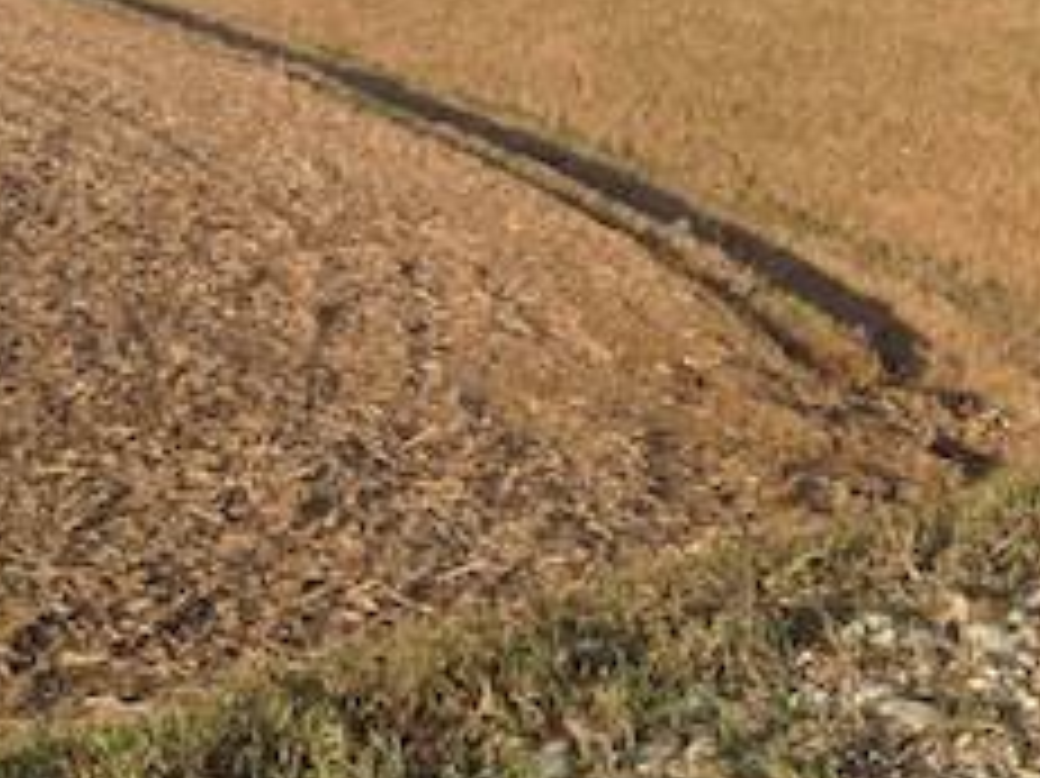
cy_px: -94
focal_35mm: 91
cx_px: 558
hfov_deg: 21.5
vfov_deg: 15.7
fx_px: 2733
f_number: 2.4
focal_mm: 4.28
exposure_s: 1/613
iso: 50
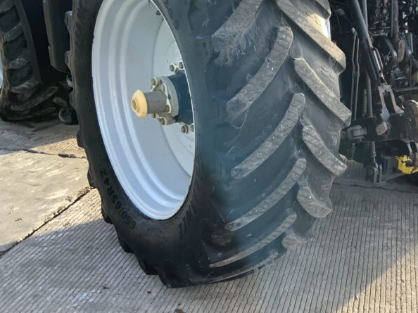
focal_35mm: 50
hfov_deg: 36.7
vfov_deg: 28.9
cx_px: 343
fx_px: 604
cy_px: 113
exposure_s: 1/126
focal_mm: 3
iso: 16
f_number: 1.8
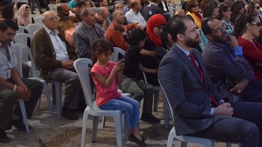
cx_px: 154
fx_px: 396
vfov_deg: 20.7
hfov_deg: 36.5
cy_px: 15
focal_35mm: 57
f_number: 18
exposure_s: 1/1250
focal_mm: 30
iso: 3200
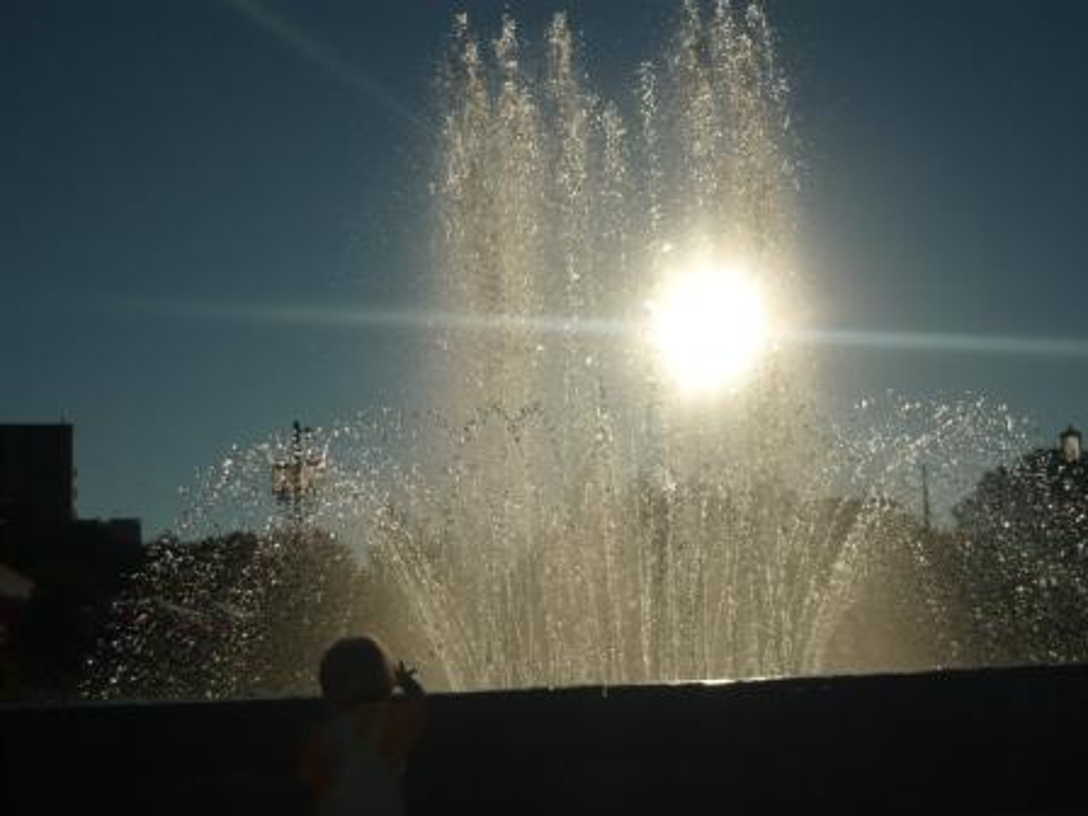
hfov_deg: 42.9
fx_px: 1383
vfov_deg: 32.9
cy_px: 408
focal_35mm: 44
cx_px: 544
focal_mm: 7.2
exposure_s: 1/2000
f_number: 9
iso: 100
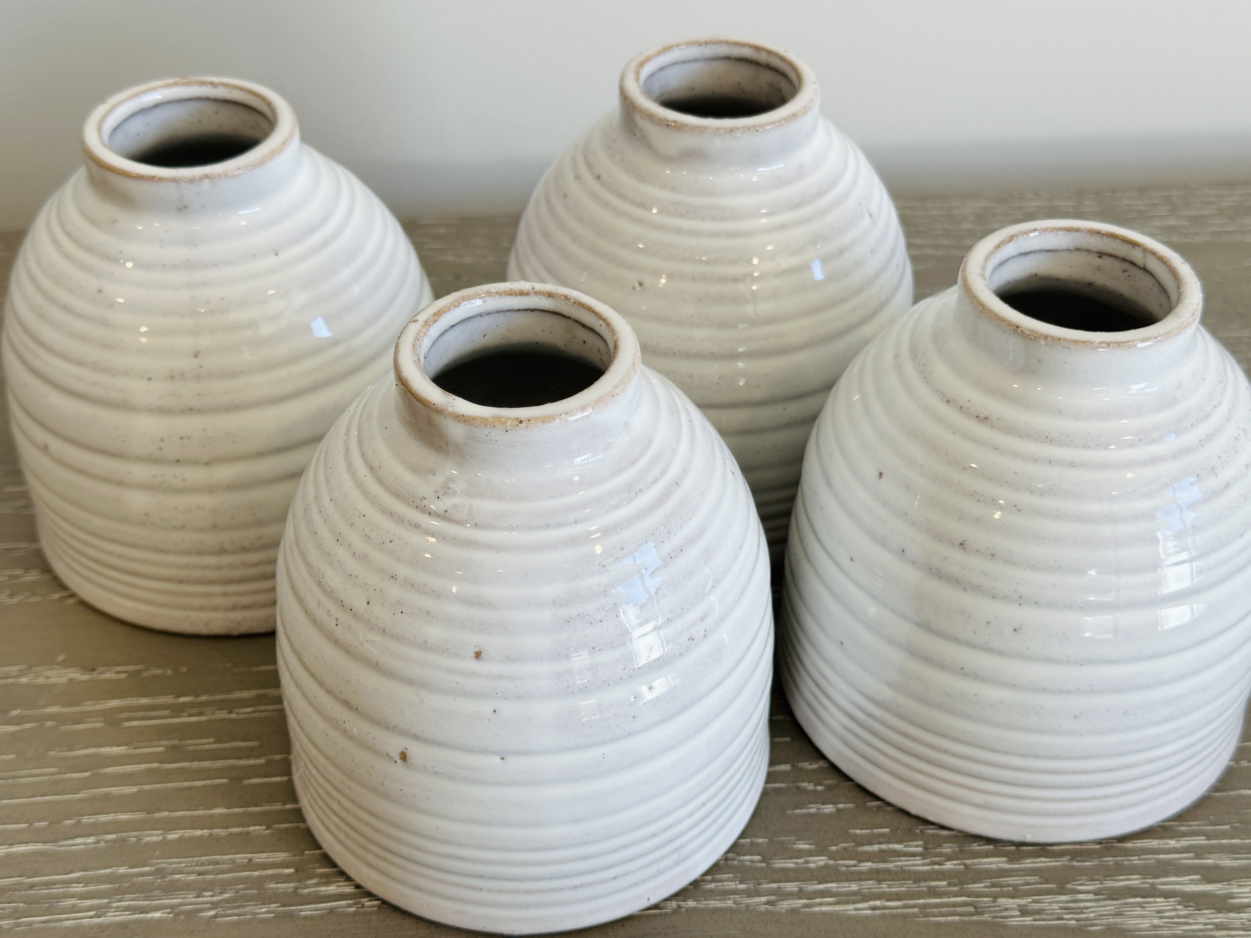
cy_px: 469
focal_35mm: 48
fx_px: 1735
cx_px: 626
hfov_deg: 39.7
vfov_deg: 30.3
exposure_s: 1/120
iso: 50
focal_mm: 6.86
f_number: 1.78
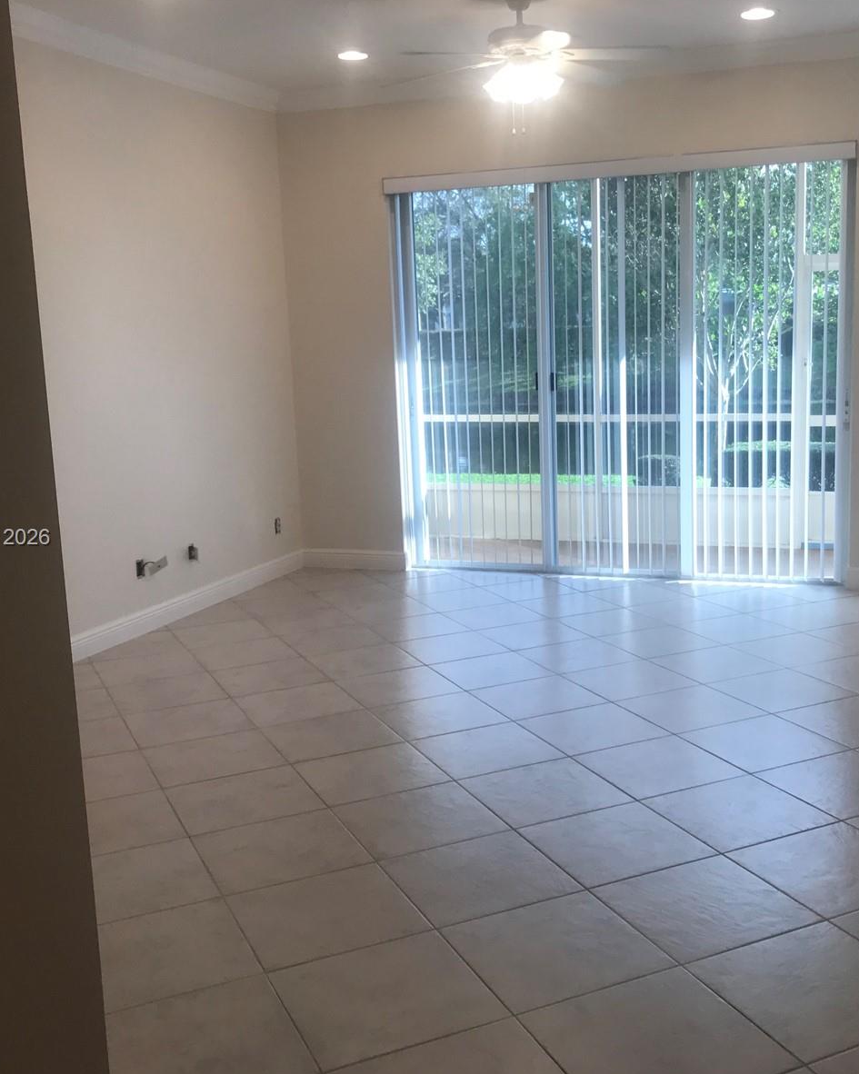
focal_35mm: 37
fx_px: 1176
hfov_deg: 40.0
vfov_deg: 49.1
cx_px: 494
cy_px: 539
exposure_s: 1/120
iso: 32
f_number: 1.8
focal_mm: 3.99
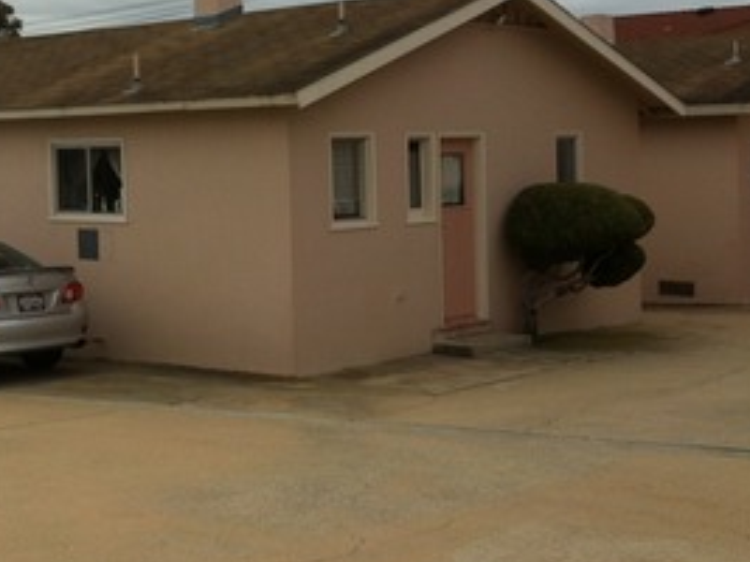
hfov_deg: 28.7
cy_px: 191
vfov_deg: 21.8
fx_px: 1451
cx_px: 230
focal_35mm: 67
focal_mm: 3.85
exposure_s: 1/2742
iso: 80
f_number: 2.8
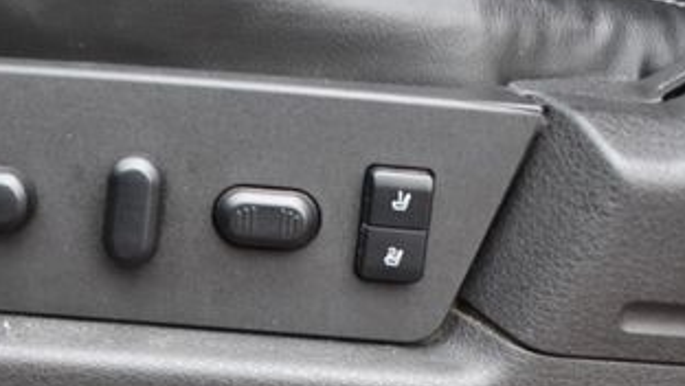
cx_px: 220
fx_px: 1054
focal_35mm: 58
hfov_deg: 35.6
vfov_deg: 19.7
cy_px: 444
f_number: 3.5
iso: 800
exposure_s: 1/250
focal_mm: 18
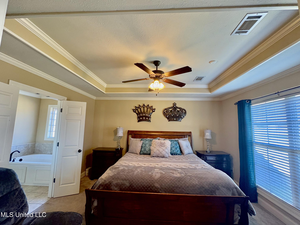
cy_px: 112
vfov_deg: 85.7
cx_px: 150
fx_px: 121
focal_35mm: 14
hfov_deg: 102.1
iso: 400
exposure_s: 1/60
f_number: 2.2
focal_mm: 2.22
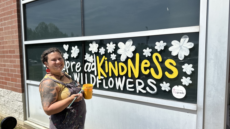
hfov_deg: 69.9
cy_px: 67
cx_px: 114
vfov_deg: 42.9
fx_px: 165
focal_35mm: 27
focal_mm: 6.86
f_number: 1.78
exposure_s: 1/7042
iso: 80
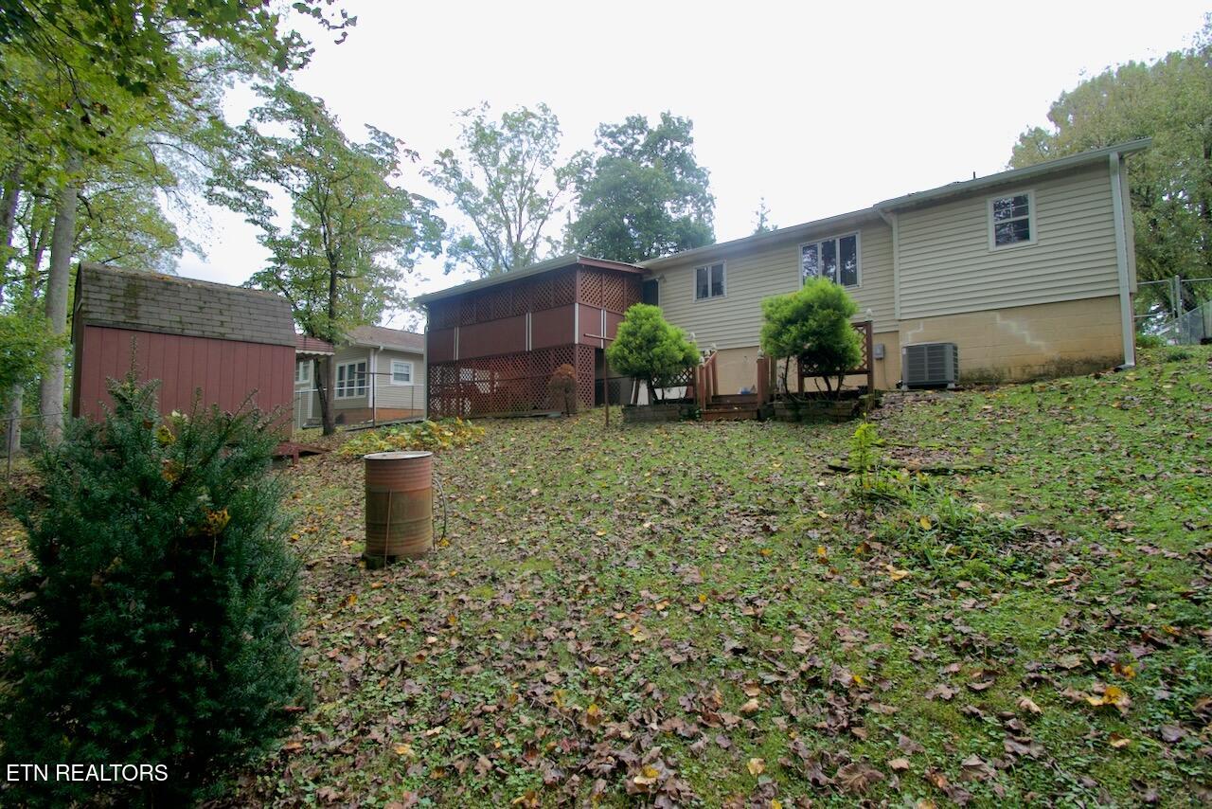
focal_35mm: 15
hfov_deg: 100.4
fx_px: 505
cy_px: 404
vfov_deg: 77.4
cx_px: 606
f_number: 8
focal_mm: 10
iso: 320
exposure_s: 1/250
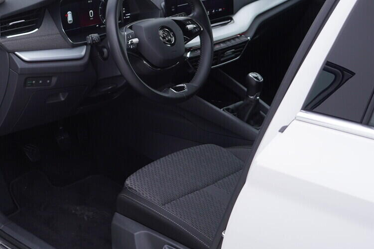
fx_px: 717
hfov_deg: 28.4
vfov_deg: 19.7
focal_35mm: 69
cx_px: 56
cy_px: 80
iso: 125
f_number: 3.5
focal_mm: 24
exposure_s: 1/60
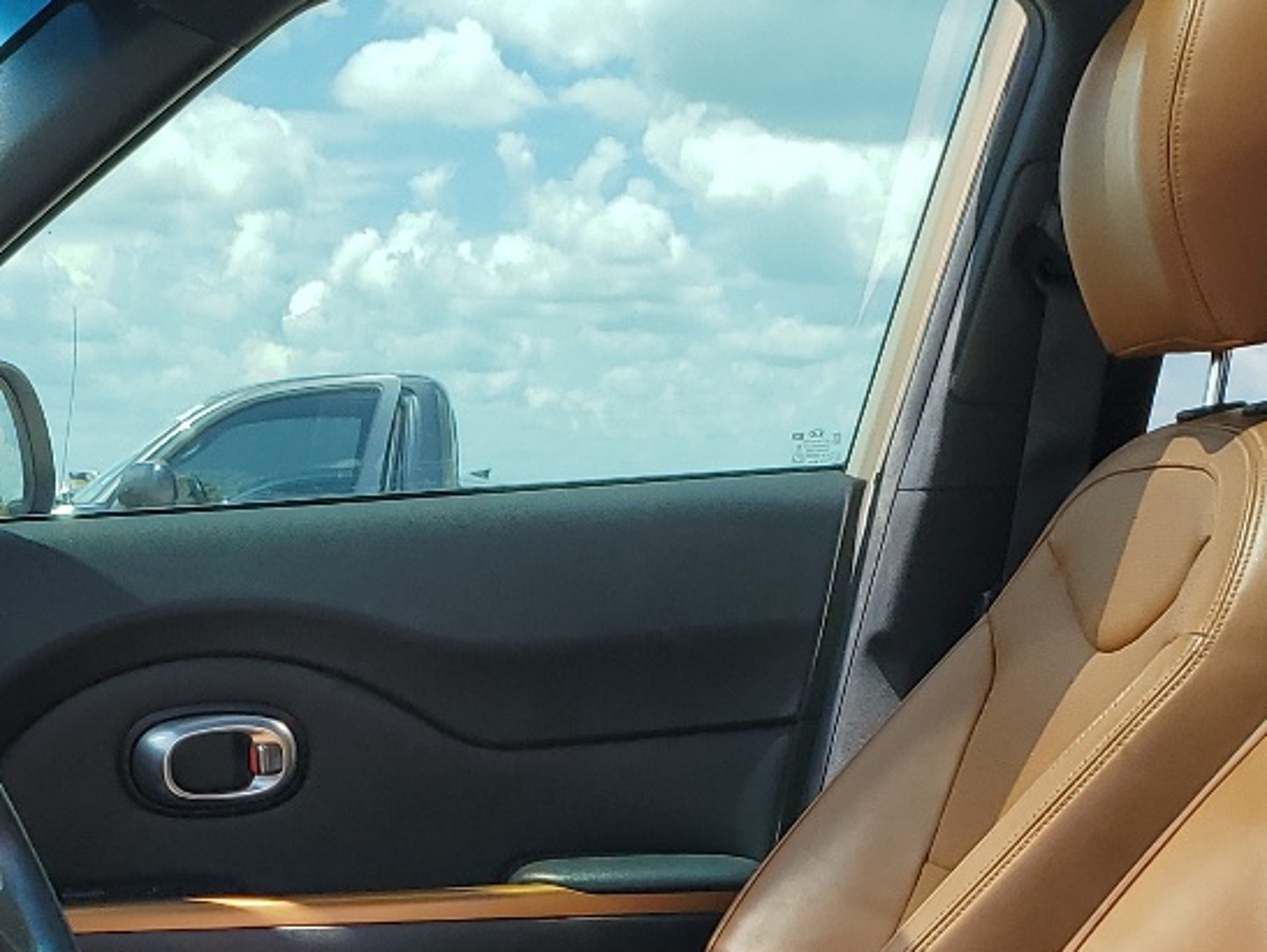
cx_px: 320
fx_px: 2784
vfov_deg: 18.4
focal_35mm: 76
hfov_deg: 25.3
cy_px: 1126
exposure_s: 1/1000
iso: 50
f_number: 1.5
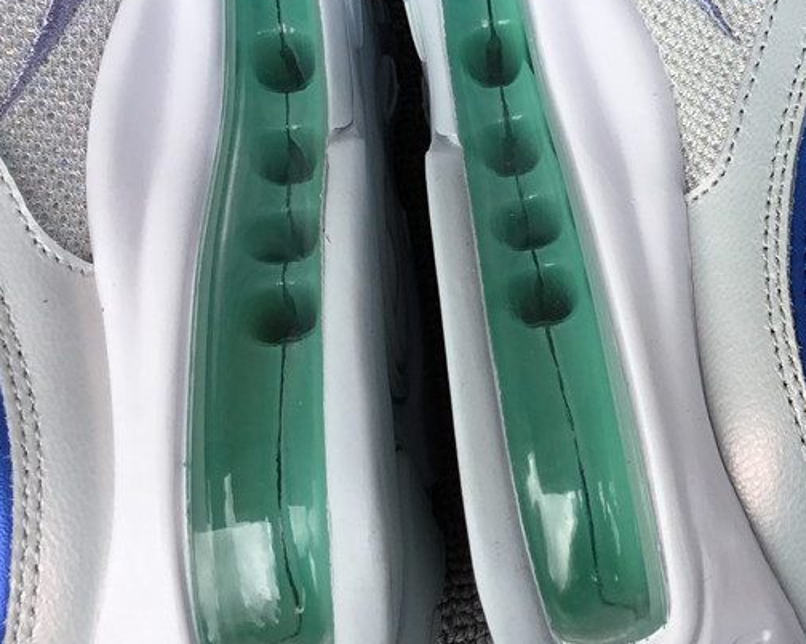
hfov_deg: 33.3
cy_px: 161
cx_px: 692
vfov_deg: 27.7
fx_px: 1288
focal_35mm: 54
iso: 25
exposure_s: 1/241
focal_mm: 3.3
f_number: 2.4
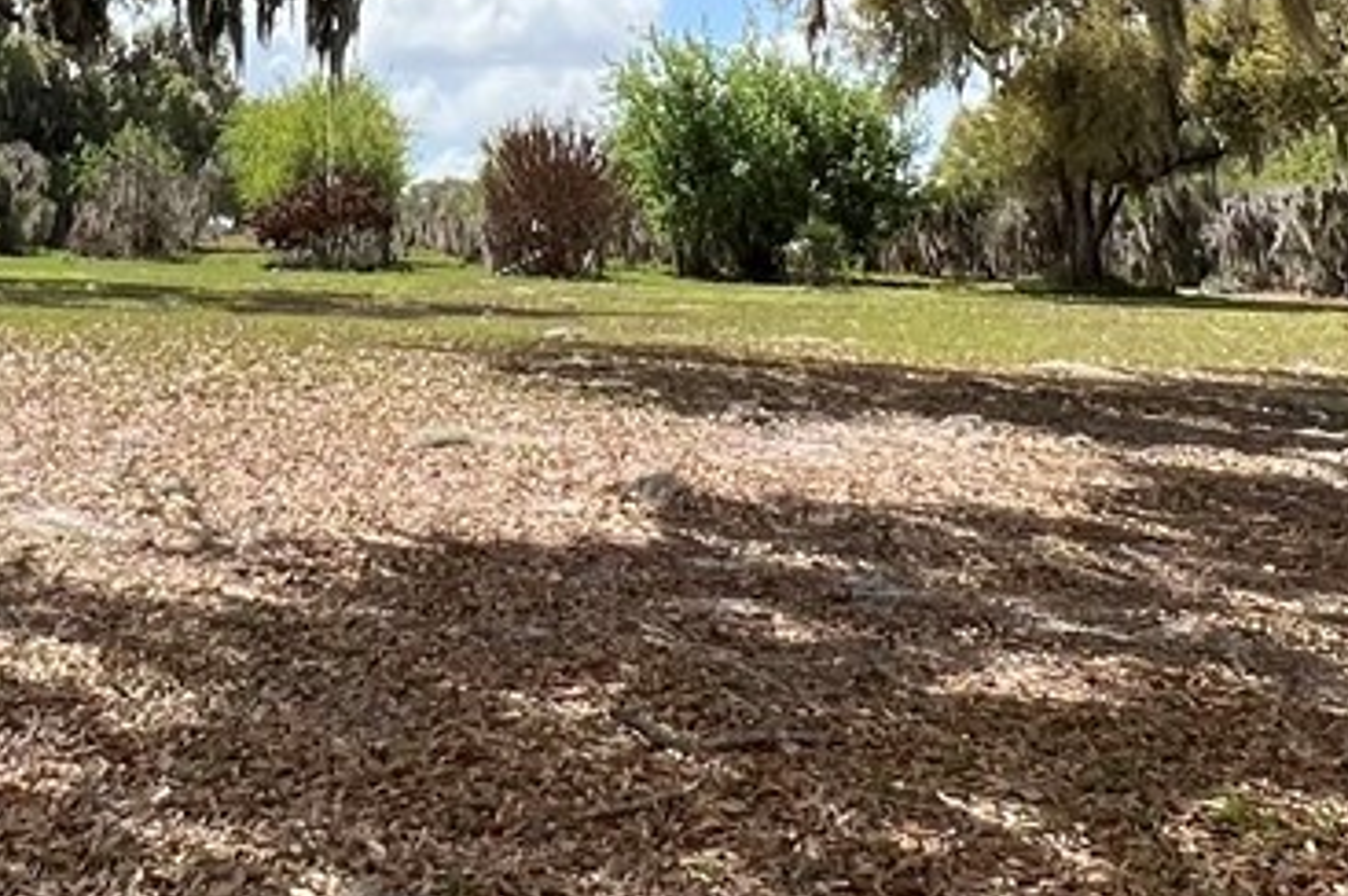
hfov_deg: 32.4
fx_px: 2207
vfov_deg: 20.6
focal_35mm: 59
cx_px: 147
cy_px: -323
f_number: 1.8
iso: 32
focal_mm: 1.57
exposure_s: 1/1096
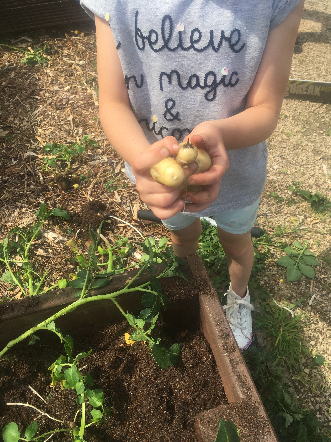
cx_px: 166
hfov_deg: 48.2
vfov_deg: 61.7
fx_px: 370
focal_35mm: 29
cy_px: 221
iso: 25
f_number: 2.2
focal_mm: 4.15
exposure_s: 1/810
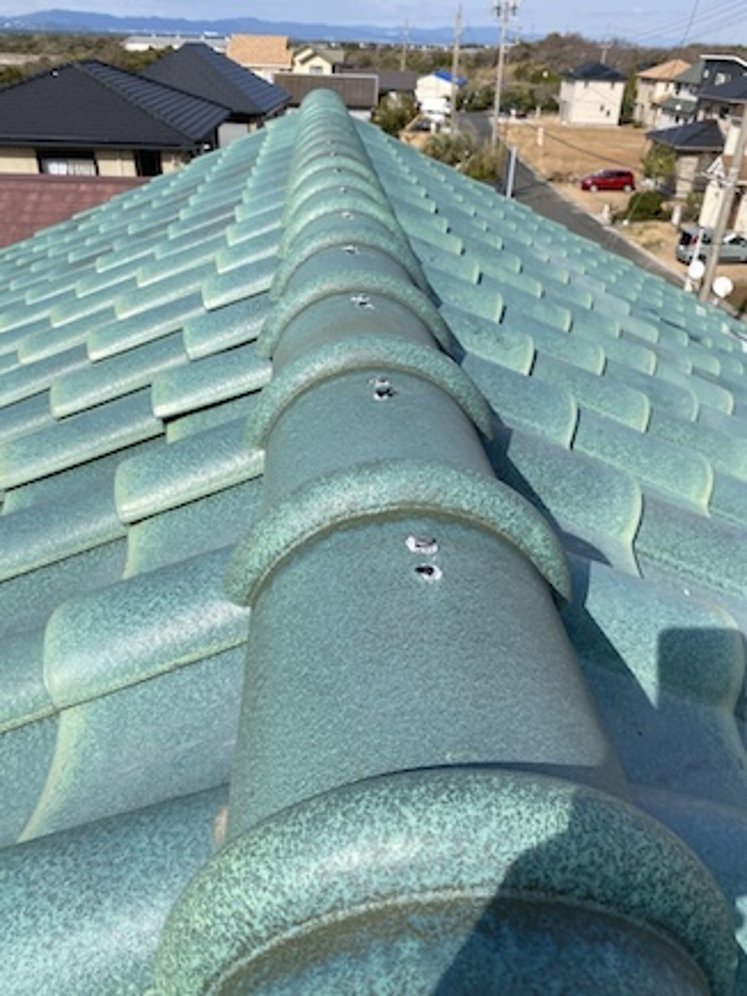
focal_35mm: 26
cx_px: 374
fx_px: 748
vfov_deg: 67.3
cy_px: 498
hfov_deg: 53.0
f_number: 1.8
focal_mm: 4.25
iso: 32
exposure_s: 1/3300
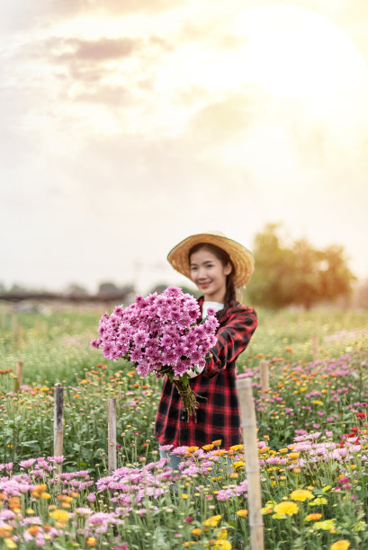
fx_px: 765
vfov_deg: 39.6
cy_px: 275
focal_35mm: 50
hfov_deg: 27.0
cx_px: 184
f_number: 1.4
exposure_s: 1/800
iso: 100
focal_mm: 50
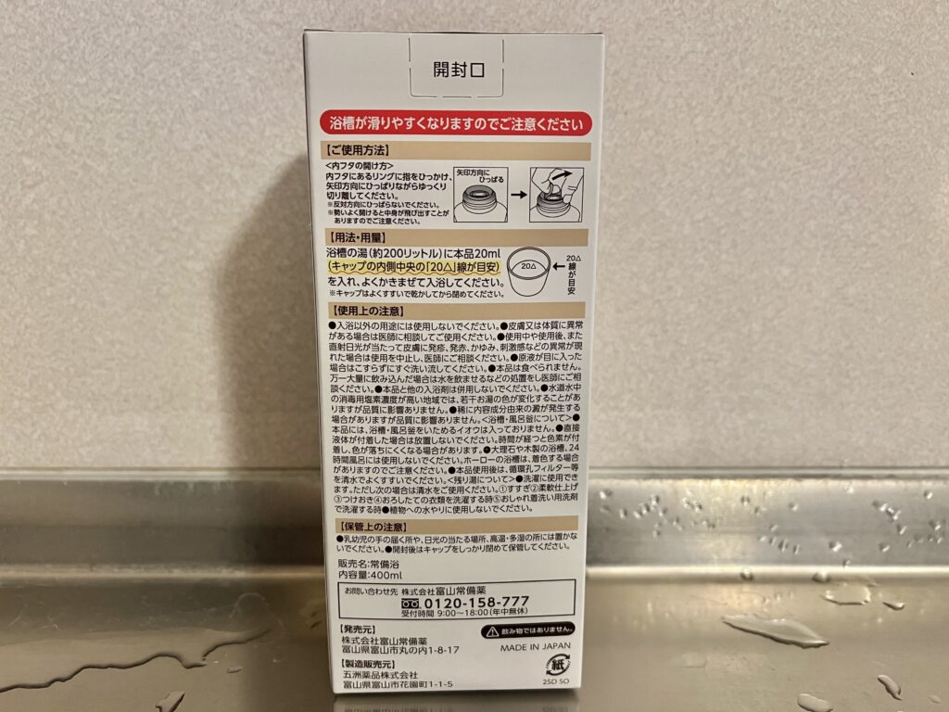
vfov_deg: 53.1
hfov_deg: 67.3
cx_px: 474
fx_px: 713
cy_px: 356
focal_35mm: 26
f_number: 1.5
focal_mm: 5.7
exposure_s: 1/50
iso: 250
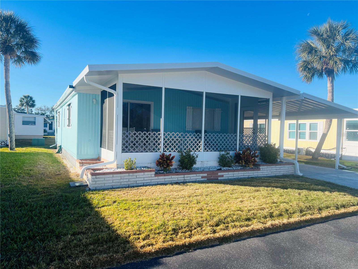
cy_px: 134
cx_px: 179
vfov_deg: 53.1
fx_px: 269
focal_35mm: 26
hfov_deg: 67.3
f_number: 1.5
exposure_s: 1/2457
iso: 50
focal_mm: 5.7
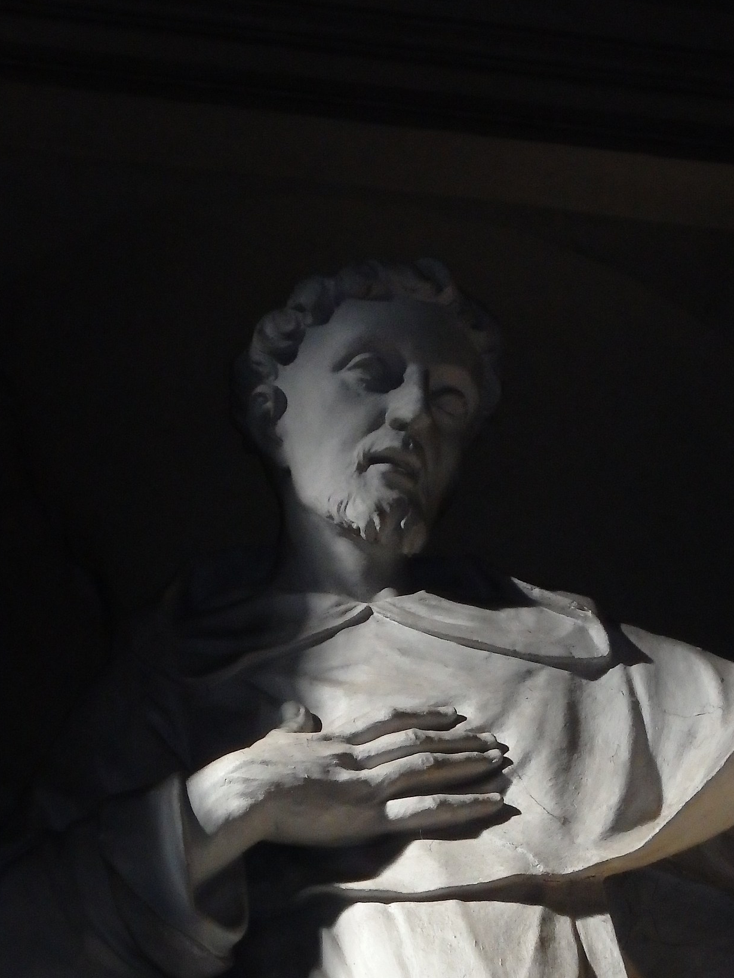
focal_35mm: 271
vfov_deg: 7.3
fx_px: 7660
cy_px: 701
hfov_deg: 5.5
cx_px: 531
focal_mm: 33.2
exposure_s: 1/320
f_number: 5.8
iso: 1250
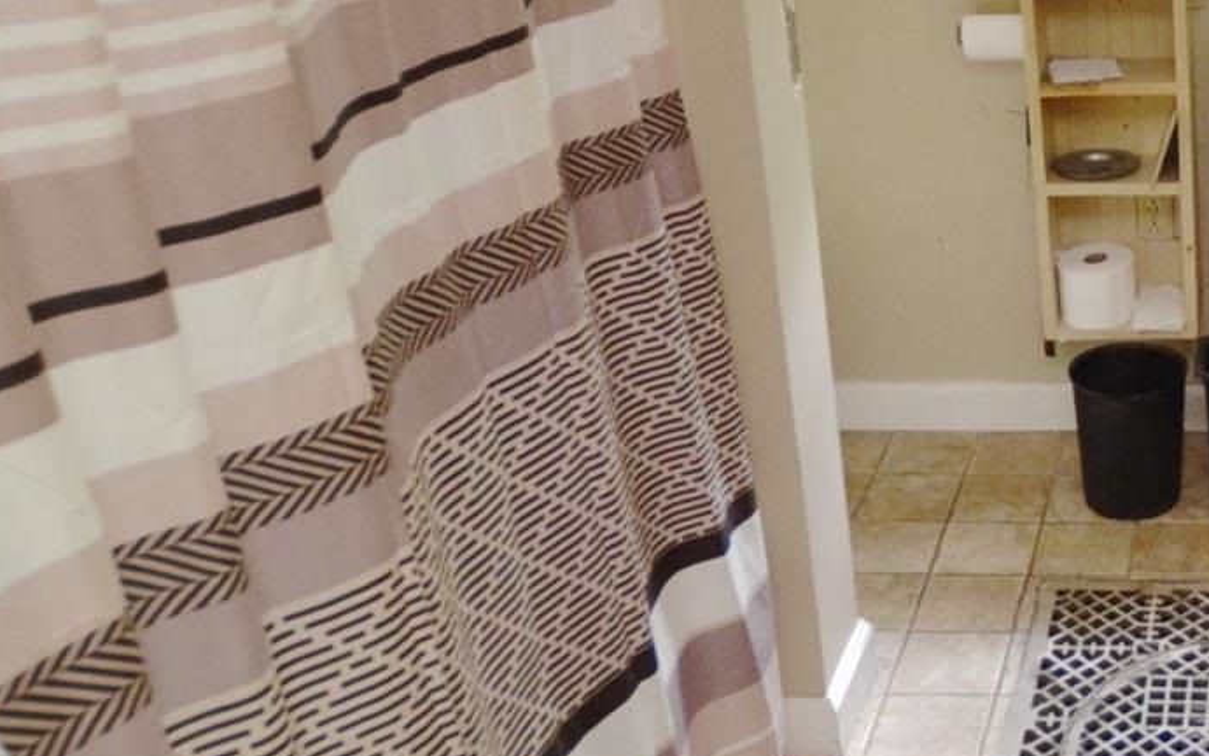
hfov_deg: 34.3
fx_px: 1681
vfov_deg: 25.3
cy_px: 306
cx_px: 1326
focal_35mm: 51
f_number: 3.5
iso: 1000
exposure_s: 1/60
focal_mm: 10
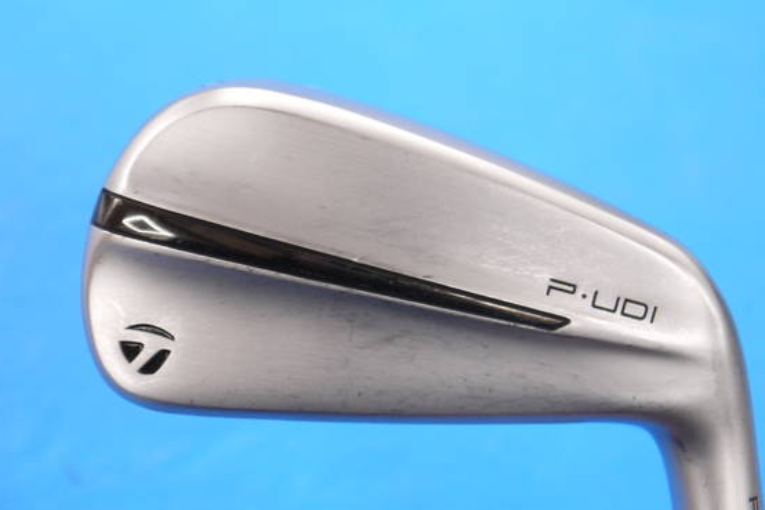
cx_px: 411
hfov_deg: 20.2
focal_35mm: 101
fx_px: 2145
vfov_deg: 13.5
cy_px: 242
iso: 640
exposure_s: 1/80
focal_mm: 42
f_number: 5.6
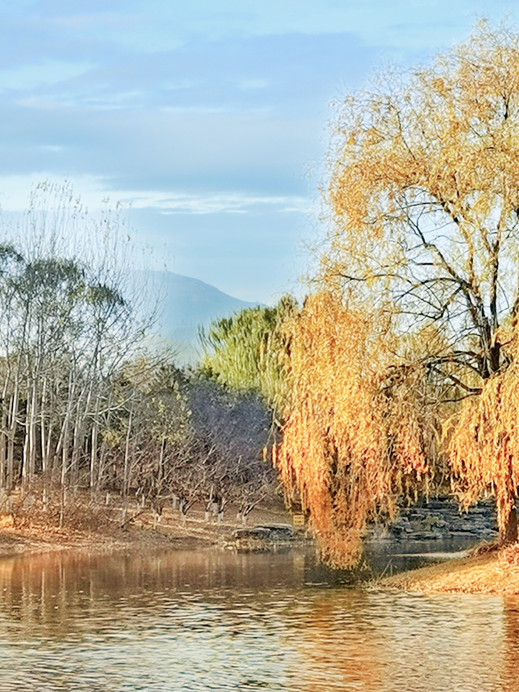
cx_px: 260
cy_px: 346
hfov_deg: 14.5
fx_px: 2039
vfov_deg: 19.3
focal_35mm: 102
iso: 50
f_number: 1.9
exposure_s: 1/5000
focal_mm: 6.71
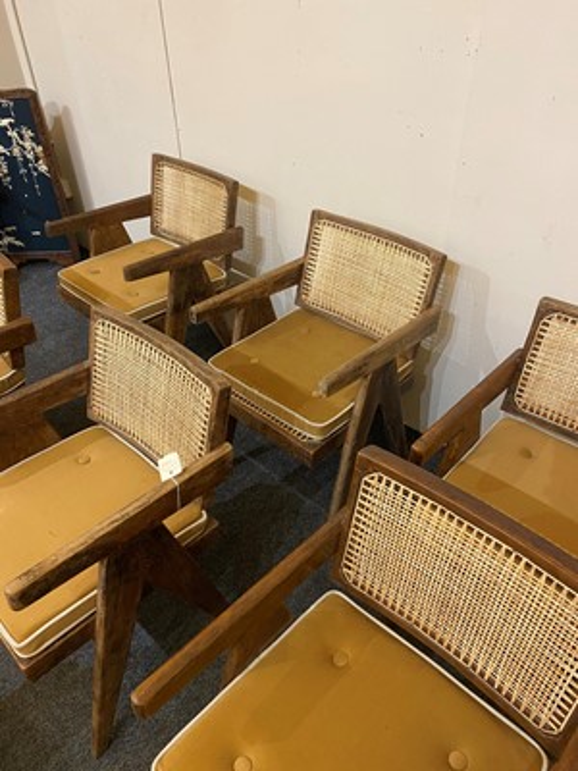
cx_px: 289
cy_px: 386
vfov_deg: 67.3
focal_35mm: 26
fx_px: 579
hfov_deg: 53.1
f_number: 1.8
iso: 200
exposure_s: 1/50
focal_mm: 4.25
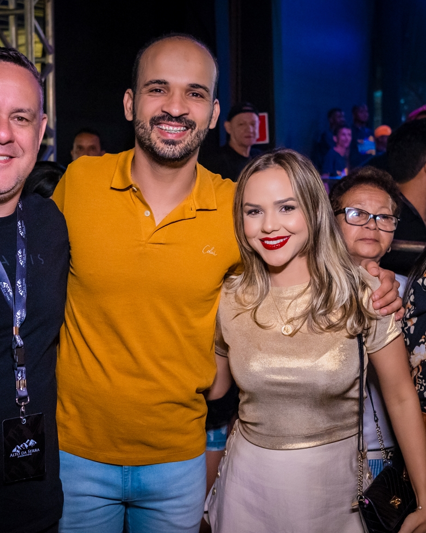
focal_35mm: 51
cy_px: 266
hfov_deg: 29.4
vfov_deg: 36.7
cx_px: 138
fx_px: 804
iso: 2500
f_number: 2.8
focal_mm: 24
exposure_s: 1/200
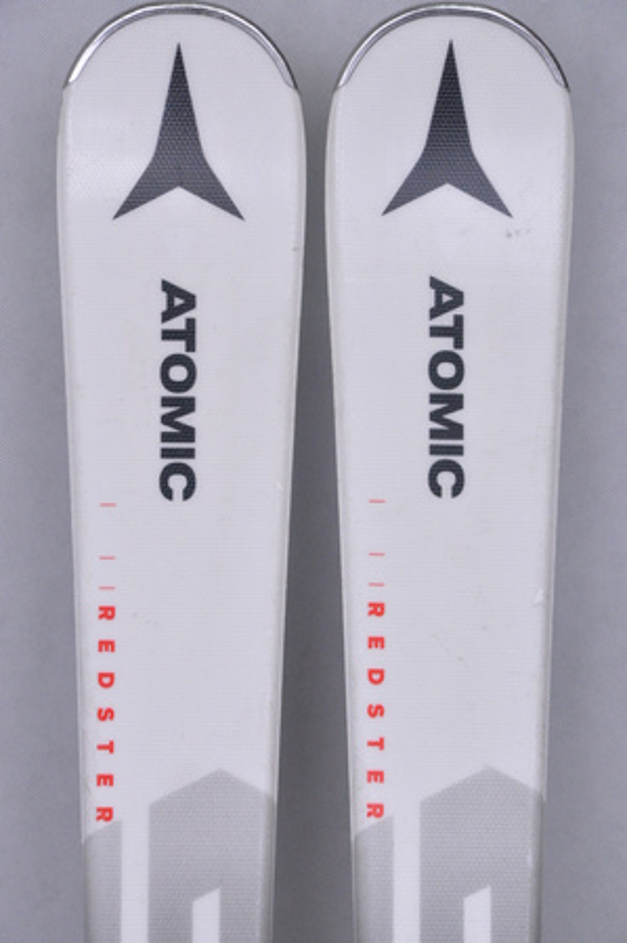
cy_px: 472
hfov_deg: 8.7
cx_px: 314
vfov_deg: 13.1
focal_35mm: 158
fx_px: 4124
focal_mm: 105
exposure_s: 1/125
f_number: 9.5
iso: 3200
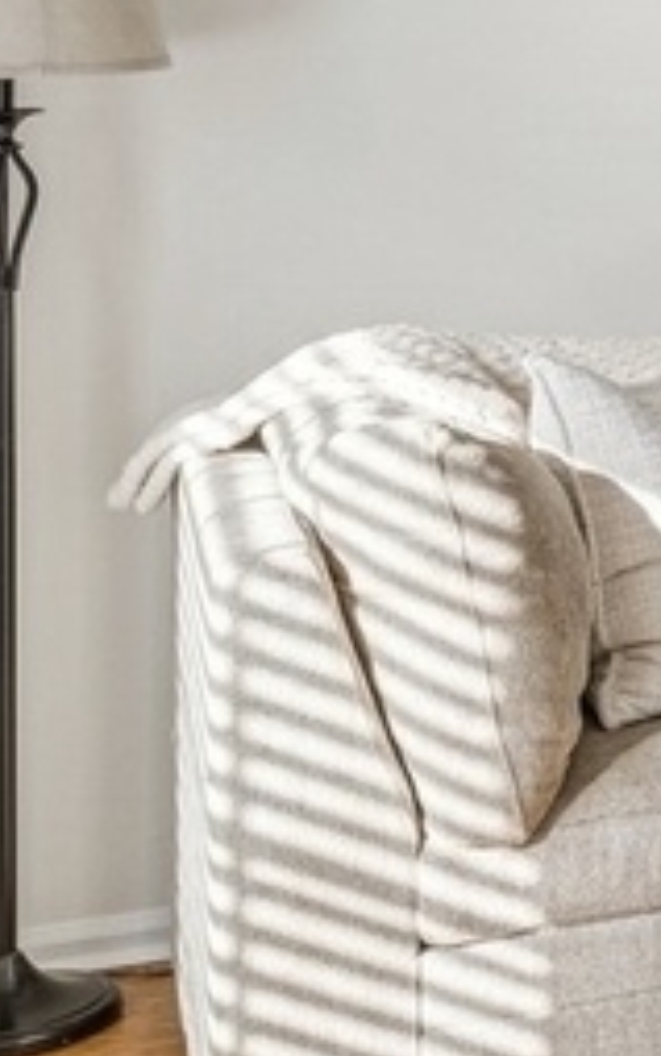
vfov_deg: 22.0
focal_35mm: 91
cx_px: 1625
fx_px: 2620
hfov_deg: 11.6
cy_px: 17
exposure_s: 1/60
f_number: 9
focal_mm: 14
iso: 200
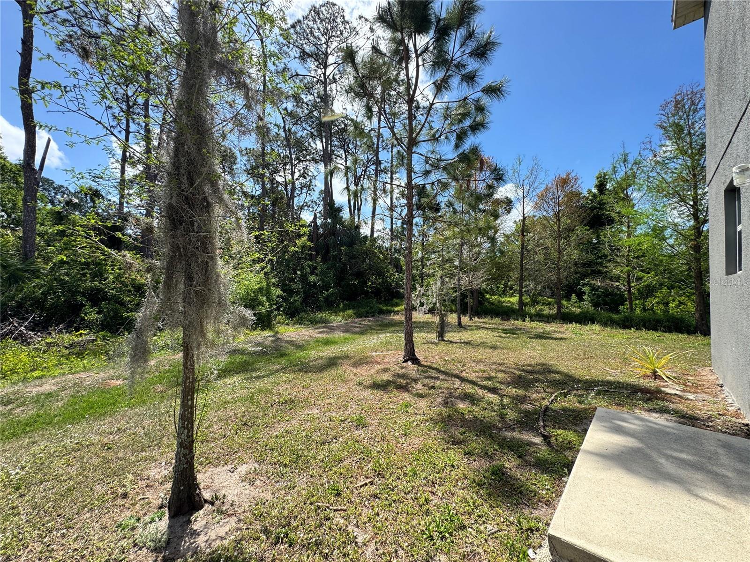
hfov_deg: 102.1
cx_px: 375
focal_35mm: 14
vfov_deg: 85.7
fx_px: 303
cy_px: 281
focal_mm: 2.22
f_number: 2.2
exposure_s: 1/756
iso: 40
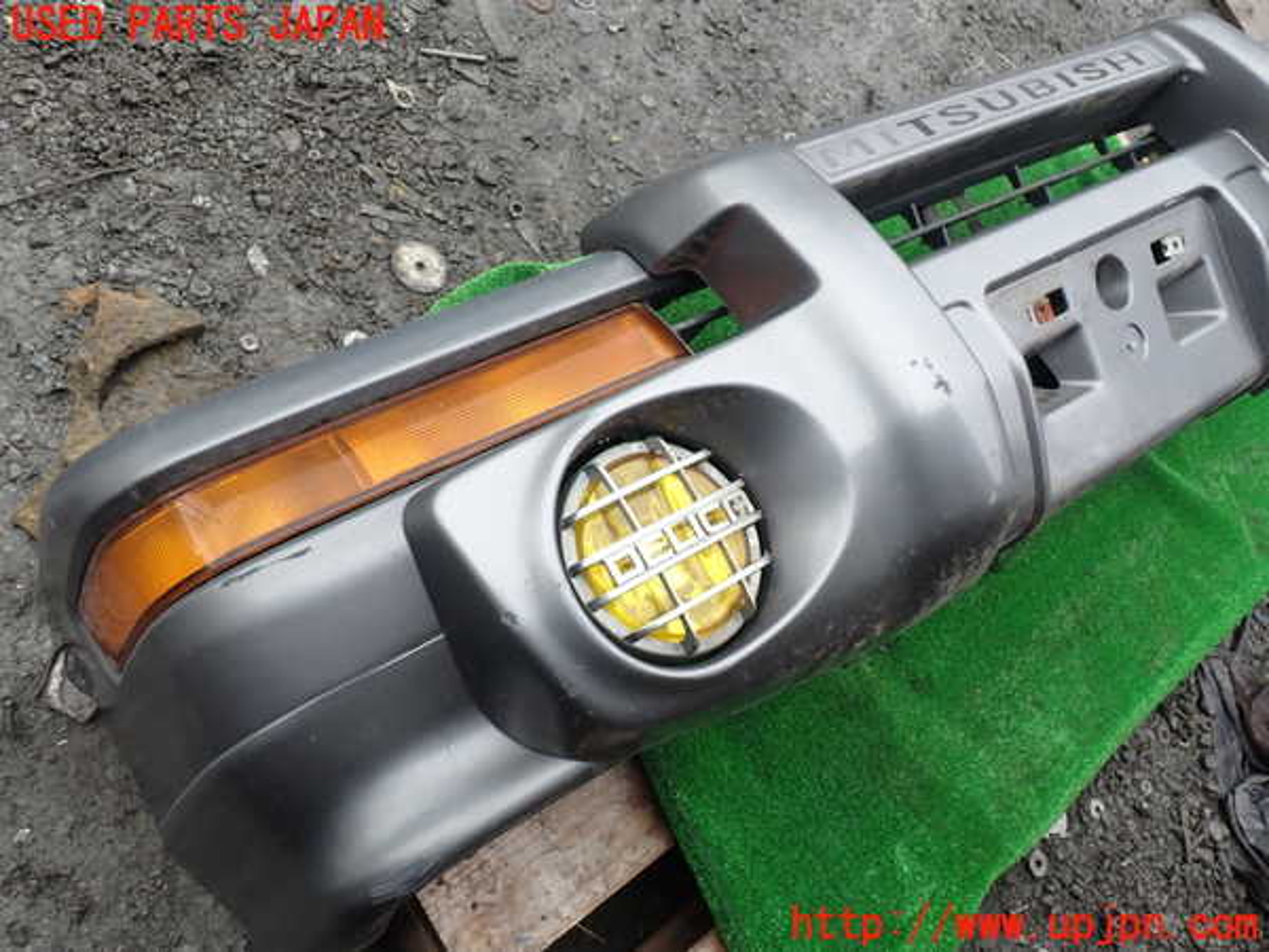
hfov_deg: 60.0
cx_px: 634
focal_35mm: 30
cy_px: 476
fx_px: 1100
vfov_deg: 46.8
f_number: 3.2
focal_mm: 5.4
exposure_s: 1/125
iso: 100
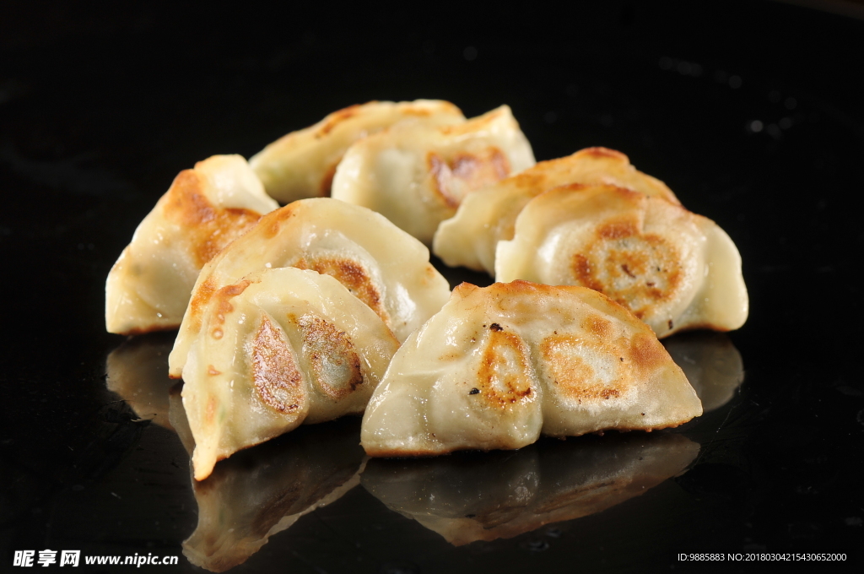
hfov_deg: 13.1
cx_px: 432
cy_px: 287
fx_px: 3775
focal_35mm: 158
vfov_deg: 8.7
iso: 200
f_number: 7.1
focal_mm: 105
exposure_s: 1/80
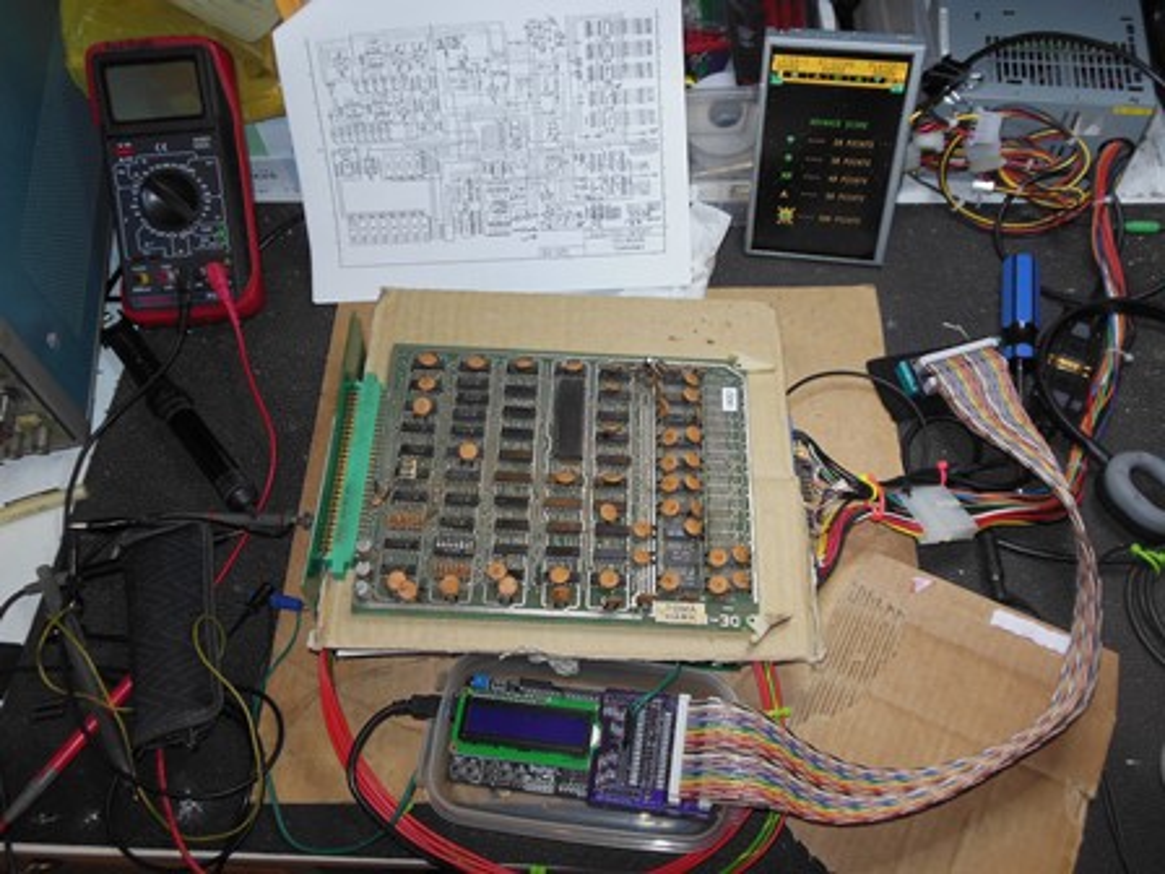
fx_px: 976
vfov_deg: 48.2
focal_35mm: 29
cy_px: 437
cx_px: 582
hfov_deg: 61.7
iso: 125
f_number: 3.3
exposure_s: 1/30
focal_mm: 5.2
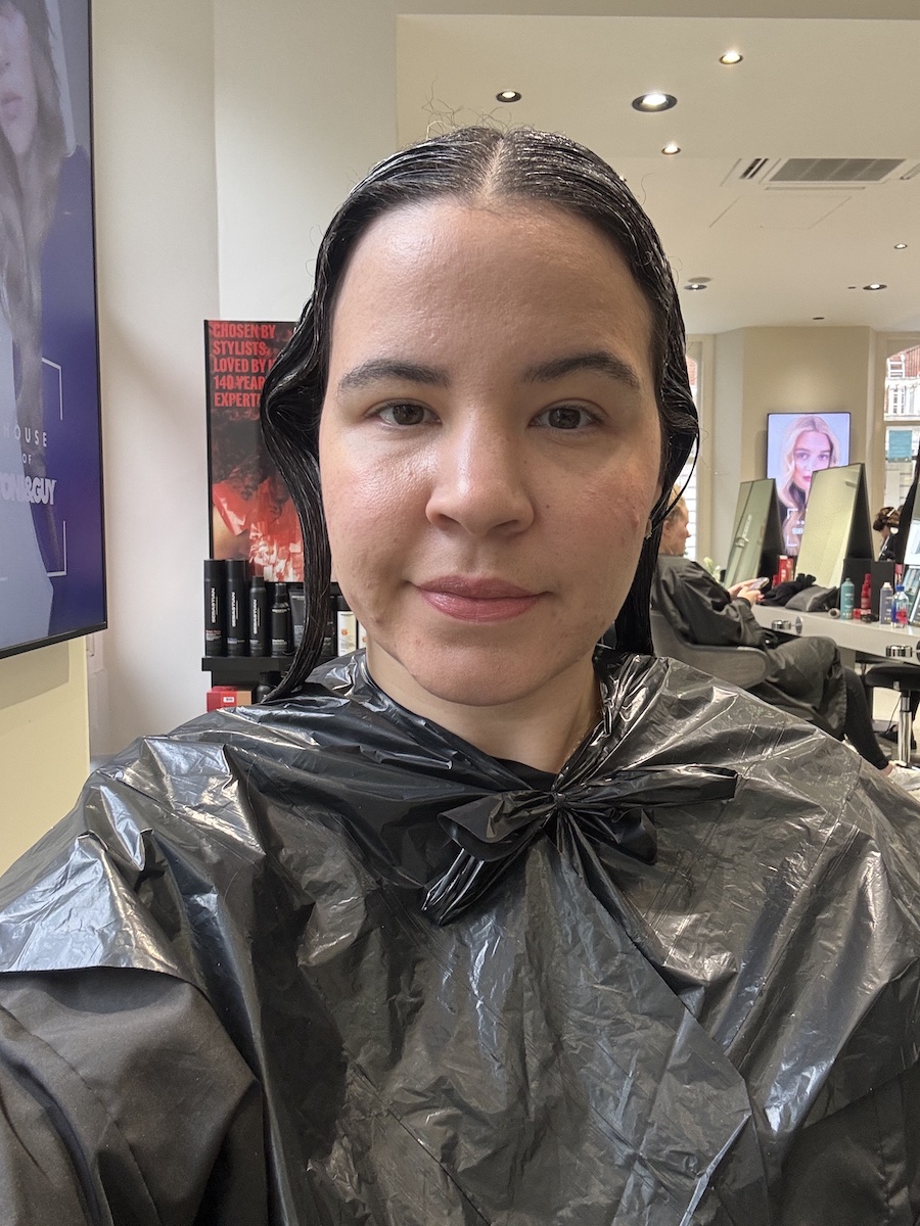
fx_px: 1063
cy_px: 613
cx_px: 460
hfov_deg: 46.8
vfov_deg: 60.0
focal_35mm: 30
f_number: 1.9
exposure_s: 1/50
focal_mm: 2.69
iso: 100
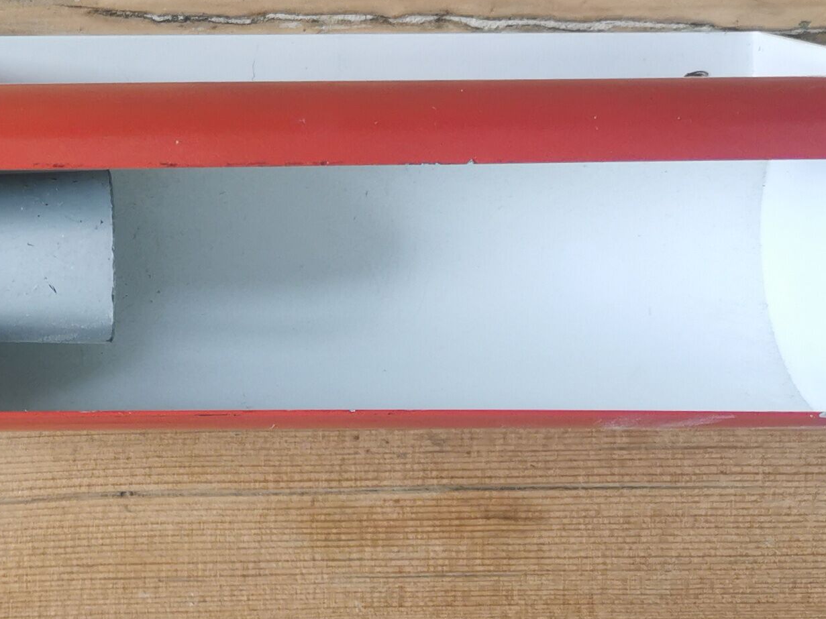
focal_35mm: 80
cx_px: 5
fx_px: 1909
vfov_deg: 18.2
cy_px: 82
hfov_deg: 23.4
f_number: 1.8
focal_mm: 5.58
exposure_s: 1/100
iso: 125
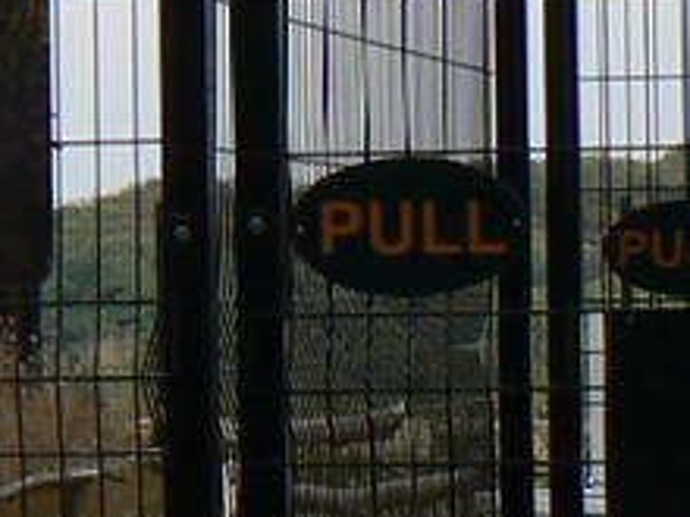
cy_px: 288
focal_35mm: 262
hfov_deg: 7.4
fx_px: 5222
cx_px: -329
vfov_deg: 5.7
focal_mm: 6
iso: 80
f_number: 5.6
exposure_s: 1/200
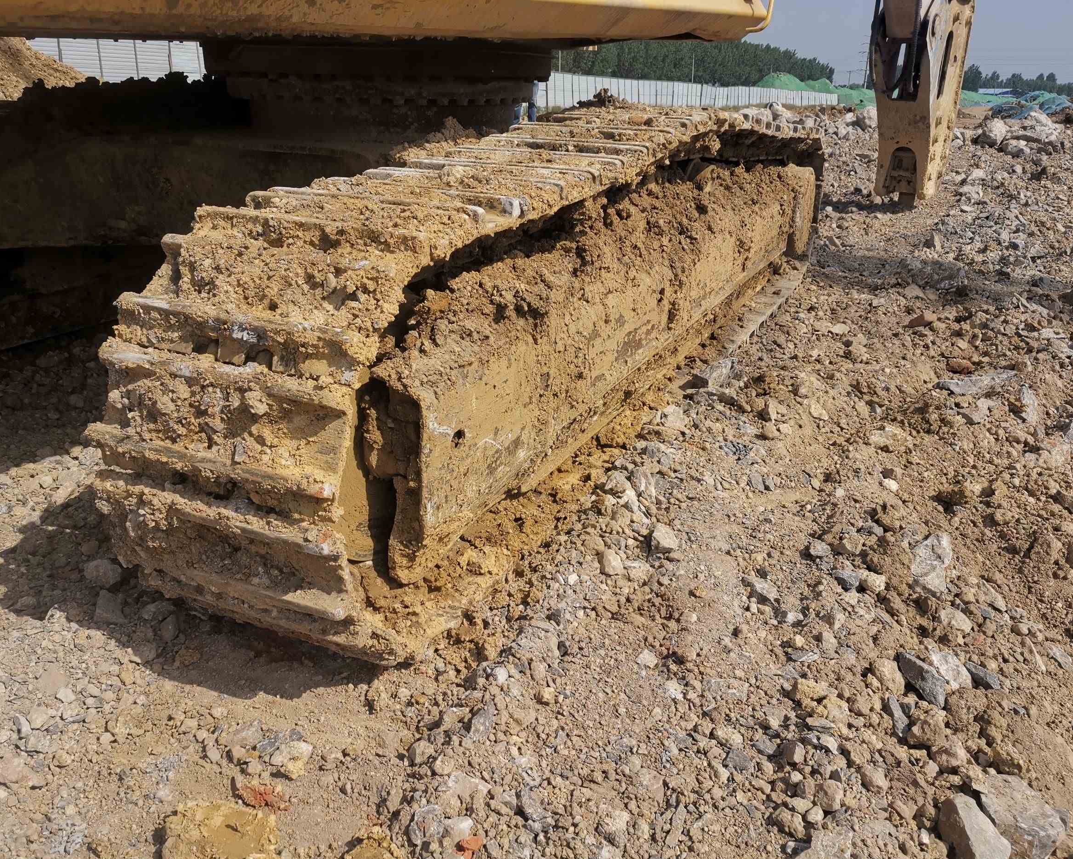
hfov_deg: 60.4
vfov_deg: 50.0
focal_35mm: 29
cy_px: 428
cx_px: 538
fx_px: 921
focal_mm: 4.75
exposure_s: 1/5000
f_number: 1.8
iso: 50
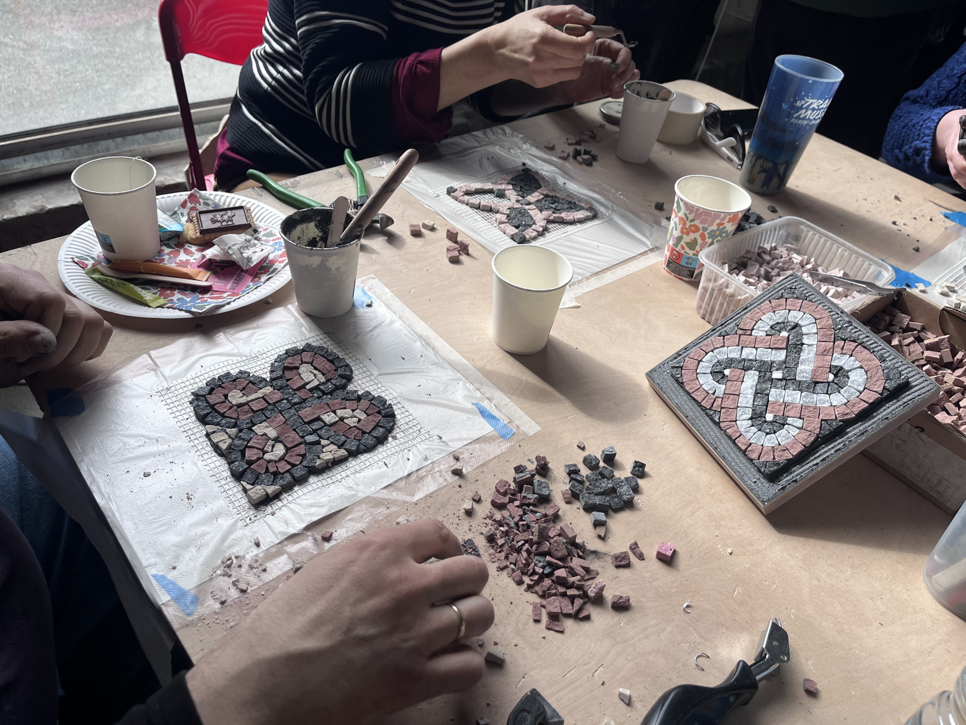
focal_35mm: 26
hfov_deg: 67.3
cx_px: 483
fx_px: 726
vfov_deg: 53.1
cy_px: 362
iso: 50
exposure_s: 1/1175
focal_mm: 5.1
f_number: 1.6
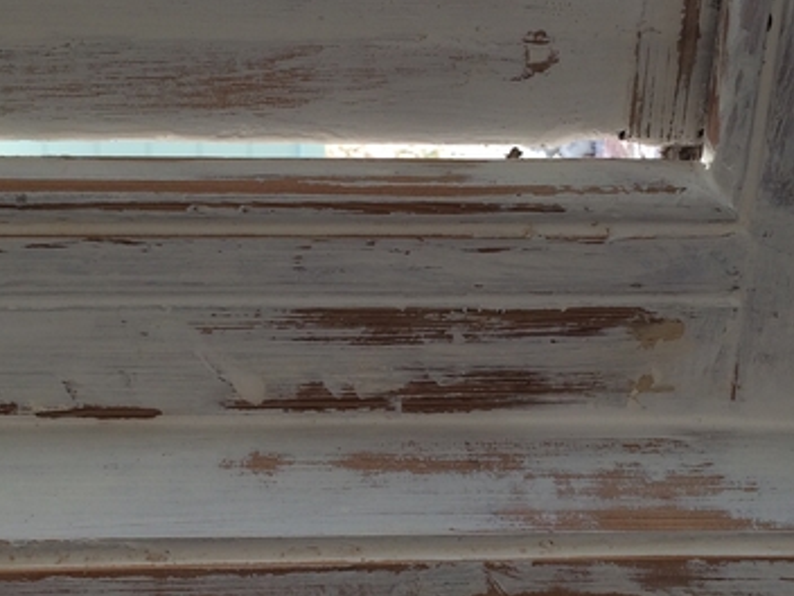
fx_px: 1514
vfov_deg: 22.2
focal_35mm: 66
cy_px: 343
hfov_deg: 29.4
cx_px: 415
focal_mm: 4.15
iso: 40
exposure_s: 1/60
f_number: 2.2
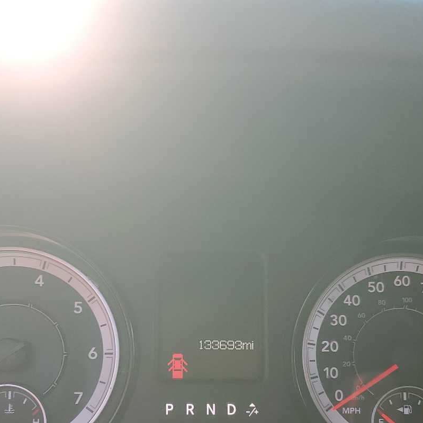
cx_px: 210
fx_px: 636
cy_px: 317
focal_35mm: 46
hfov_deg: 36.8
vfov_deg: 36.0
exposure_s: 1/167
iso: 50
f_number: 1.5
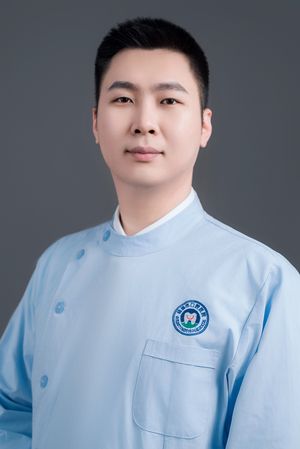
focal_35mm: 70
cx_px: 150
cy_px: 224
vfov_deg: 28.8
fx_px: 874
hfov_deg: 19.5
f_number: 5.6
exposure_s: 1/125
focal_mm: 70
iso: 320
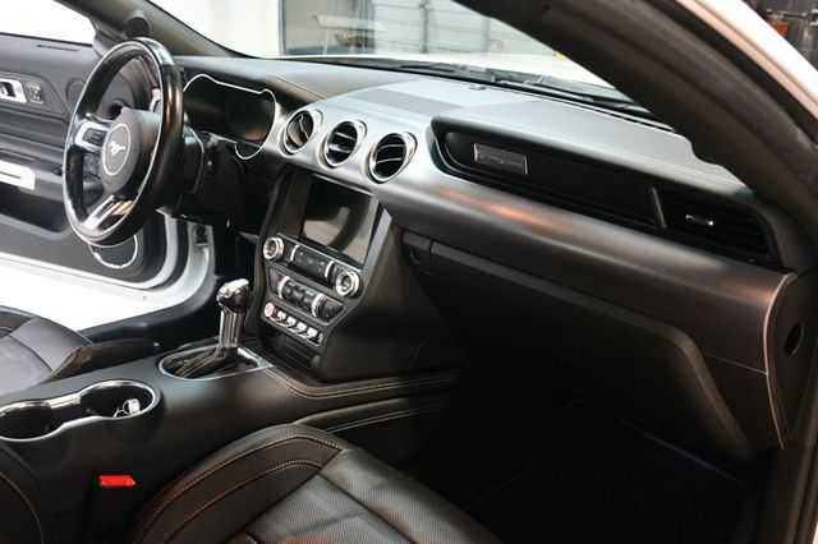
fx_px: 818
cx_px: 409
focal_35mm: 36
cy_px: 272
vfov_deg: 36.8
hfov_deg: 53.2
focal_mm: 24
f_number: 3.8
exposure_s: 1/60
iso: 4000
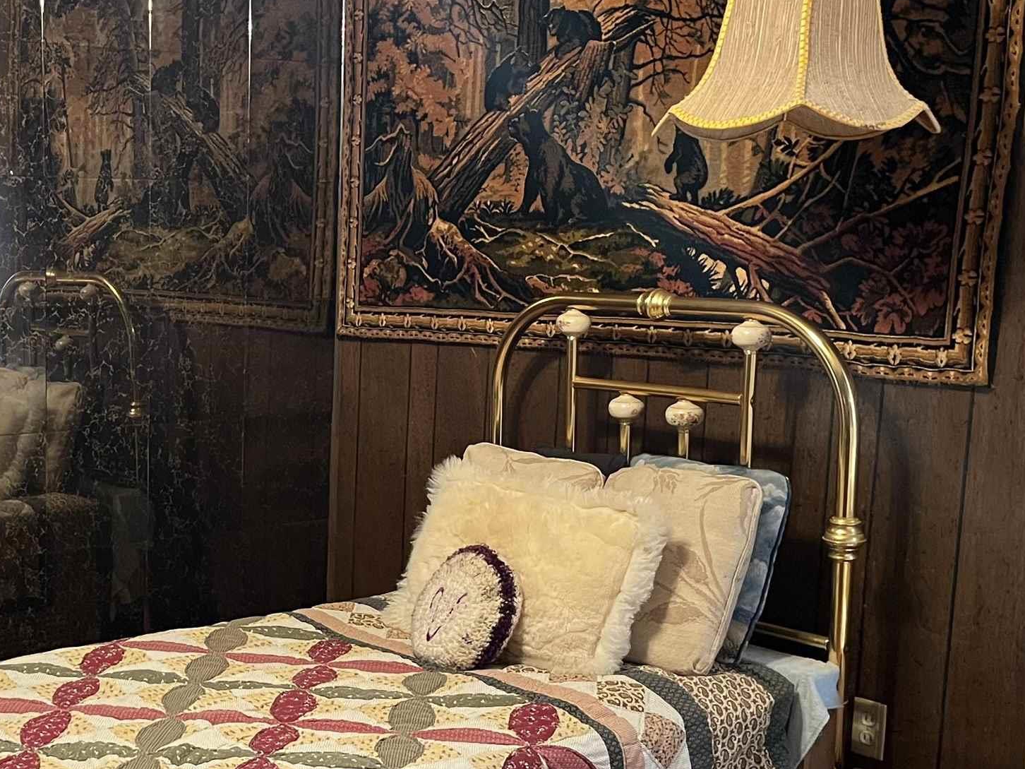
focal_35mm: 55
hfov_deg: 33.5
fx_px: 1629
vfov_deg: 26.4
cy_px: 504
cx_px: 152
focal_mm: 5.1
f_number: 1.6
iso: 400
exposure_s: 1/60
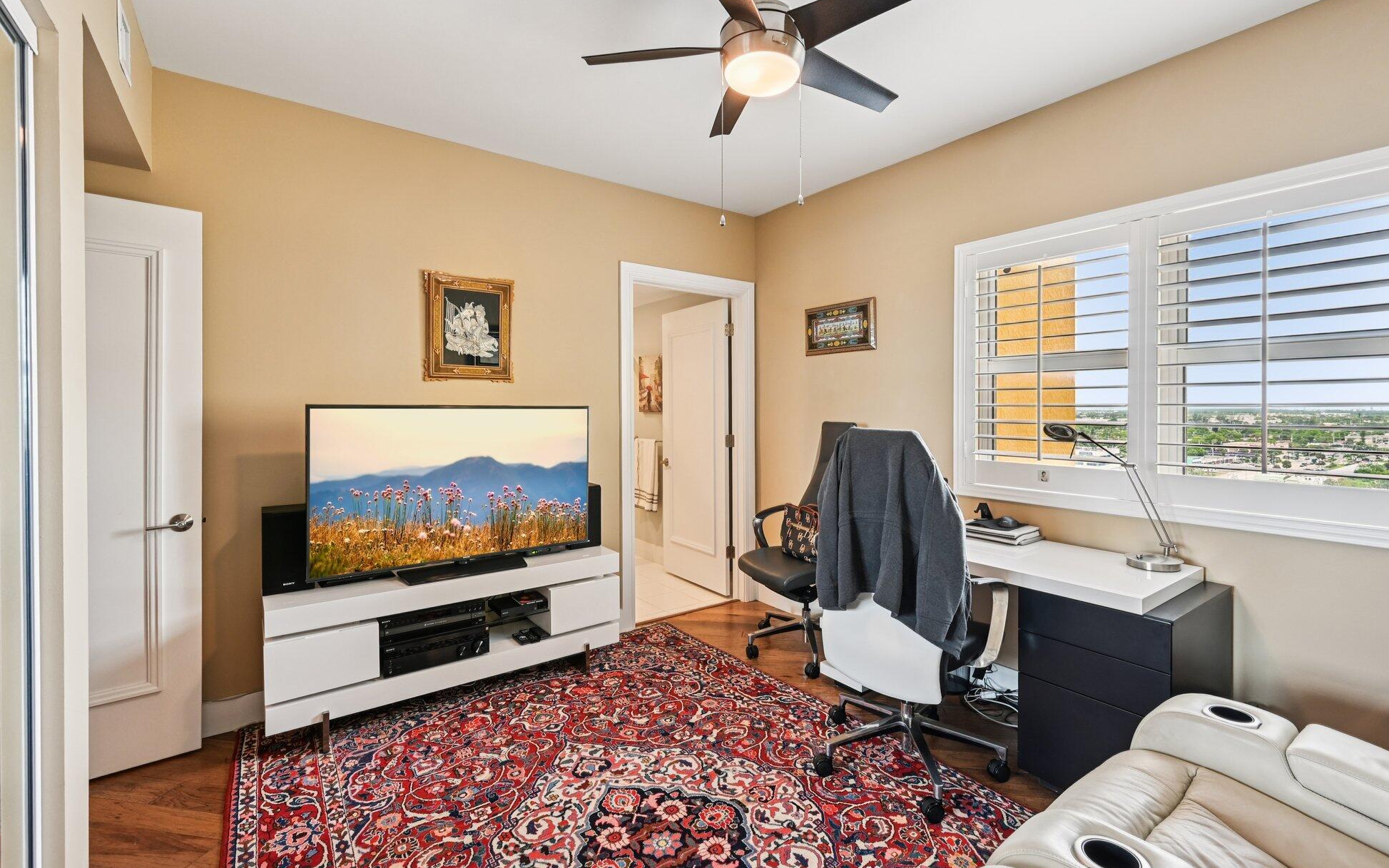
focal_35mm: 15
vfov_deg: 74.7
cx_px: 708
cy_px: 410
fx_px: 568
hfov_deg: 101.4
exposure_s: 1/25
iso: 400
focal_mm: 14
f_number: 8
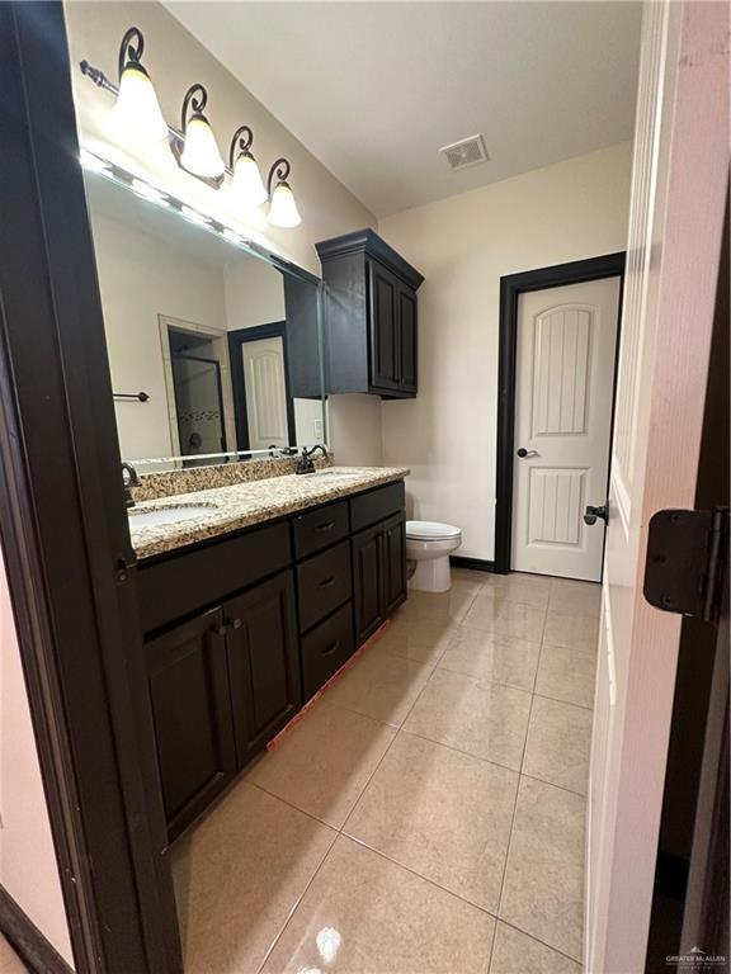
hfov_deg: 85.7
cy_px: 487
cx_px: 366
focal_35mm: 14
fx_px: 394
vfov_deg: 102.1
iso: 320
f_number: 2.2
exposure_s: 1/60
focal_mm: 2.22
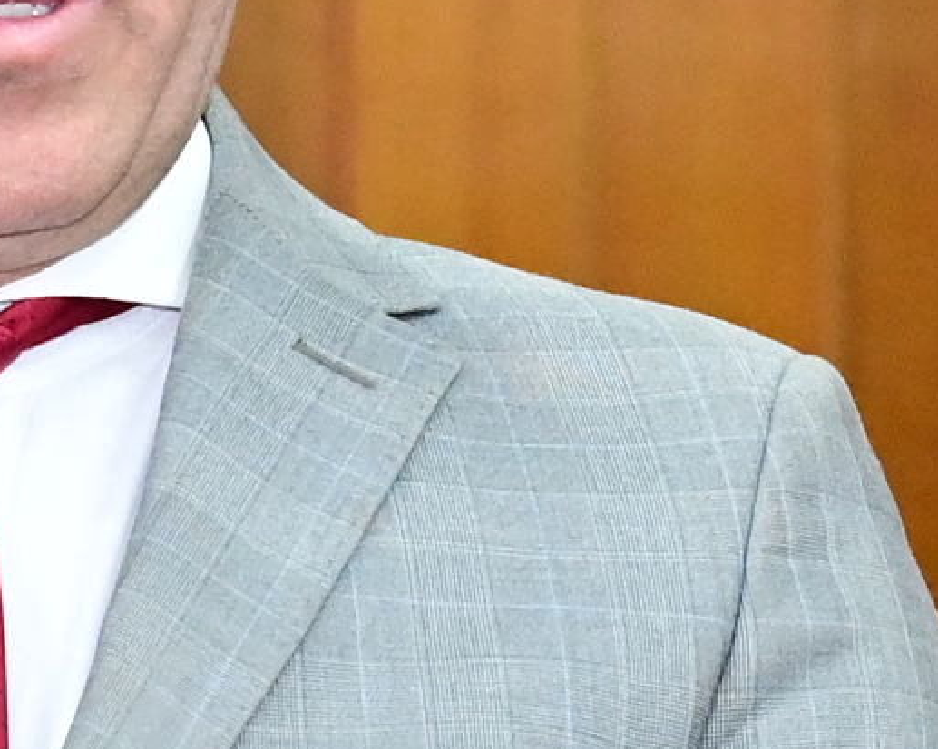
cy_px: 399
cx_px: -158
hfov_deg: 3.4
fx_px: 15593
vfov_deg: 2.8
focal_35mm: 562
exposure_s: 1/125
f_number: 4
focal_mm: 70
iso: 4000
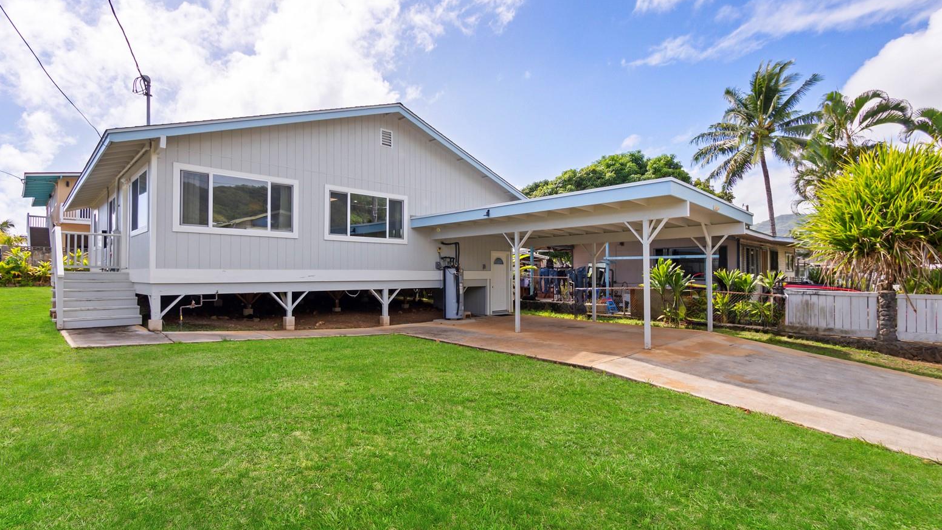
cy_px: 266
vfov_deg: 61.0
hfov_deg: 92.7
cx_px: 466
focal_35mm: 18
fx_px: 450
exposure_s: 1/8000
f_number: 4
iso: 200
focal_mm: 8
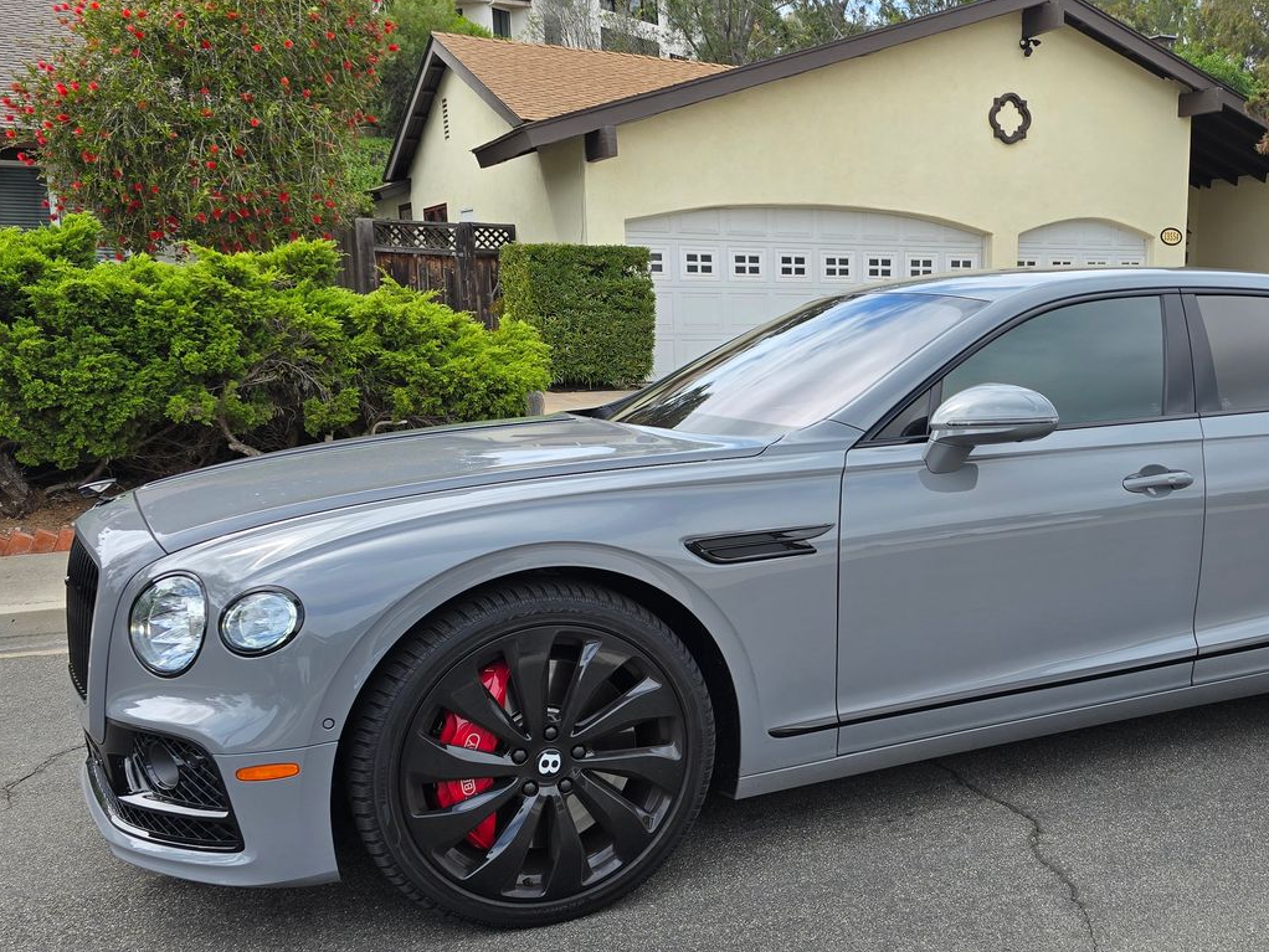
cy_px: 560
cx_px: 940
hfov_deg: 49.4
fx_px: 1320
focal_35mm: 36
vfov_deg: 39.5
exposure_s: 1/559
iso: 12
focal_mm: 6.3
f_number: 1.7
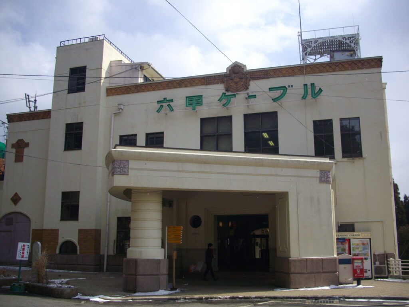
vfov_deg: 38.7
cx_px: 204
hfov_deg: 50.1
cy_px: 154
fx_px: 437
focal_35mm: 37
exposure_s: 1/400
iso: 100
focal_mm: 6.2
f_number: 5.6
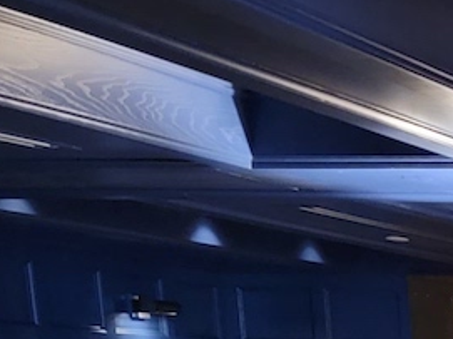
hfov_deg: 12.5
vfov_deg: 9.7
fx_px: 1740
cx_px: 990
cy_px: 853
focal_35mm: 133
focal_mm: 6.7
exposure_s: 1/30
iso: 640
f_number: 1.8
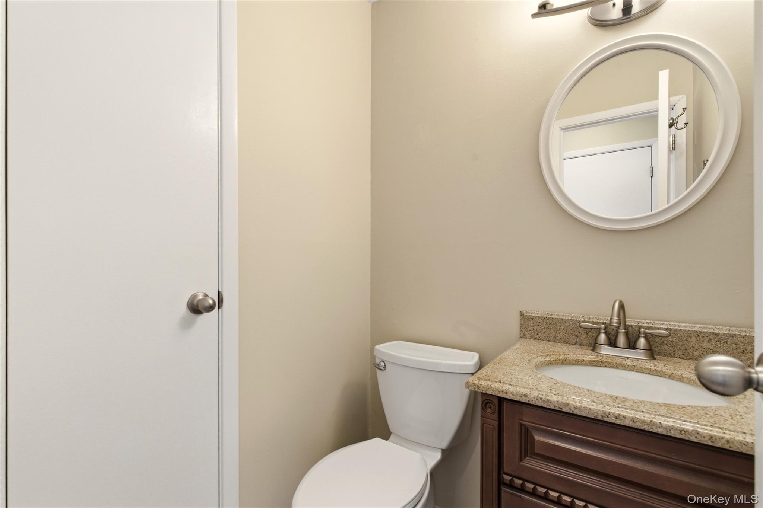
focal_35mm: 16
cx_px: 382
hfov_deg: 96.7
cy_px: 254
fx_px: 339
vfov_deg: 73.7
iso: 250
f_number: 9
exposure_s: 1/20
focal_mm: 16
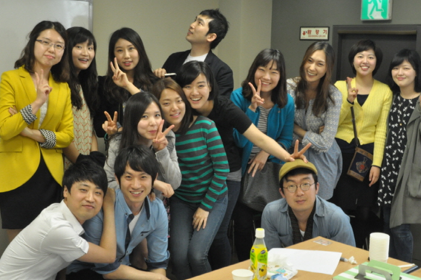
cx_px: 213
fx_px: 561
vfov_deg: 28.0
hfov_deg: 41.2
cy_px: 149
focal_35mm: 48
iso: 1600
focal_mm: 28
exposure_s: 1/20
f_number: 16
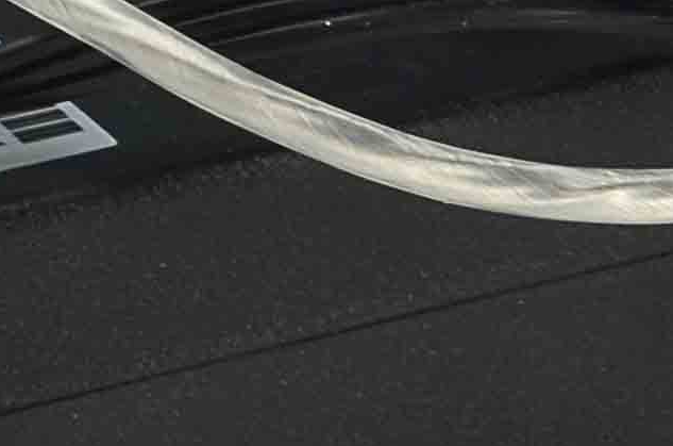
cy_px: -563
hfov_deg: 5.0
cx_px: 704
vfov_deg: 3.3
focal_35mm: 409
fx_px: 7627
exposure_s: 1/80
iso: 100
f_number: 13
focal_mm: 35
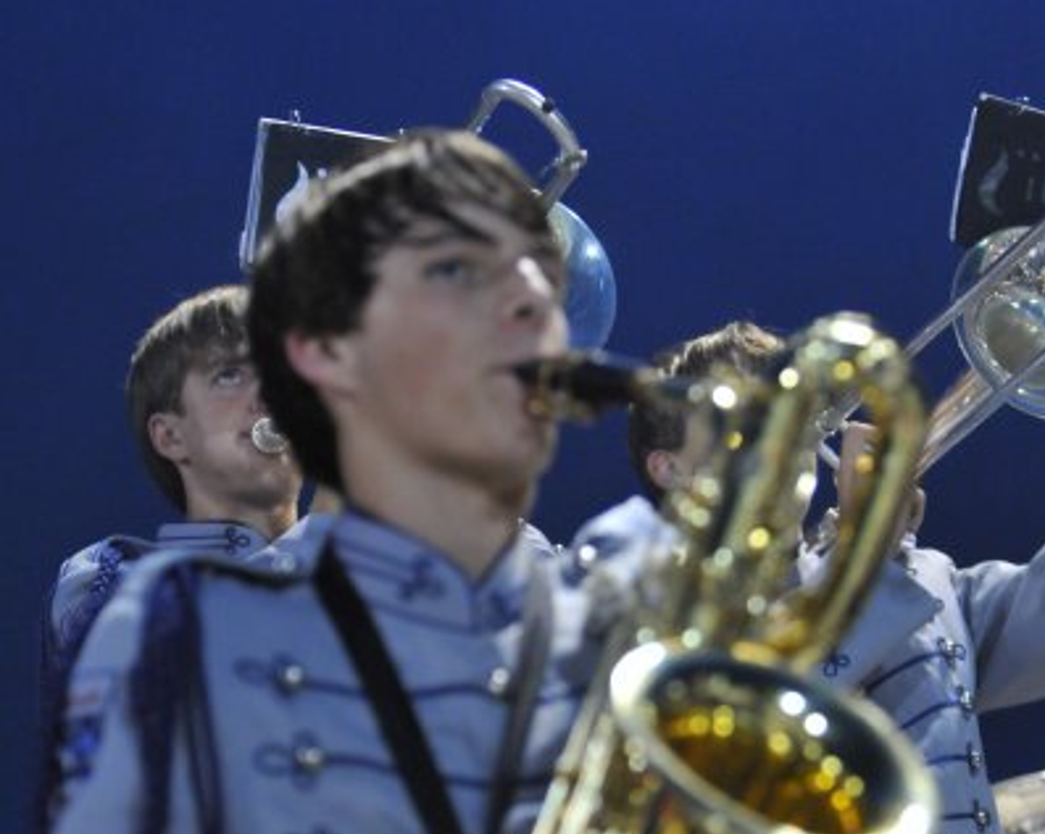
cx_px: 522
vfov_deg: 10.3
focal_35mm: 149
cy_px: 652
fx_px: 4605
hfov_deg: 12.9
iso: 1600
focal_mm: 70
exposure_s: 1/100
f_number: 2.8
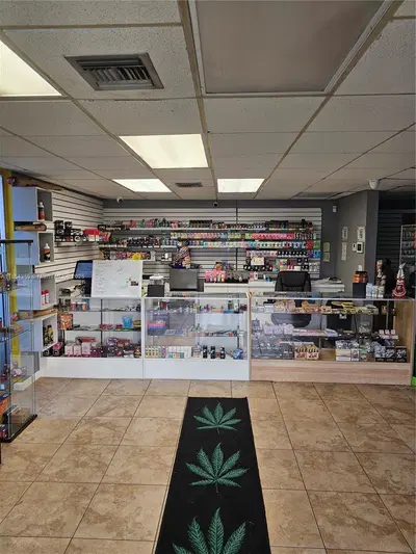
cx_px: 208
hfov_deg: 58.9
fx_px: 368
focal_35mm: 23
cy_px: 277
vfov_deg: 73.9
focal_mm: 6.3
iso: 80
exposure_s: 1/120
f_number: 1.7
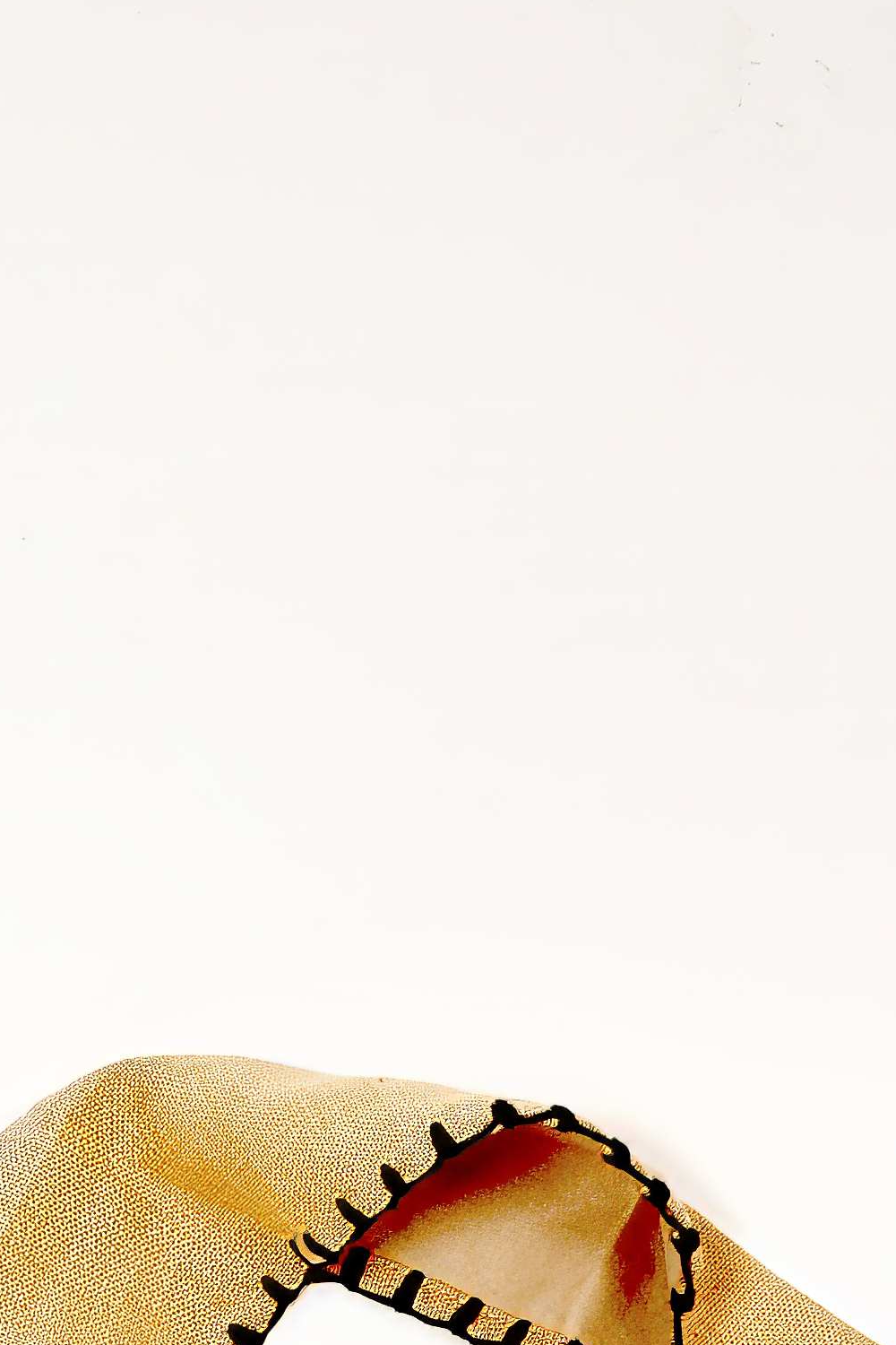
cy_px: 2079
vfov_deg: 13.7
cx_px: 579
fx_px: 5226
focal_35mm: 140
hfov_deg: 9.8
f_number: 3.2
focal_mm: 35
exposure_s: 1/400
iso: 400
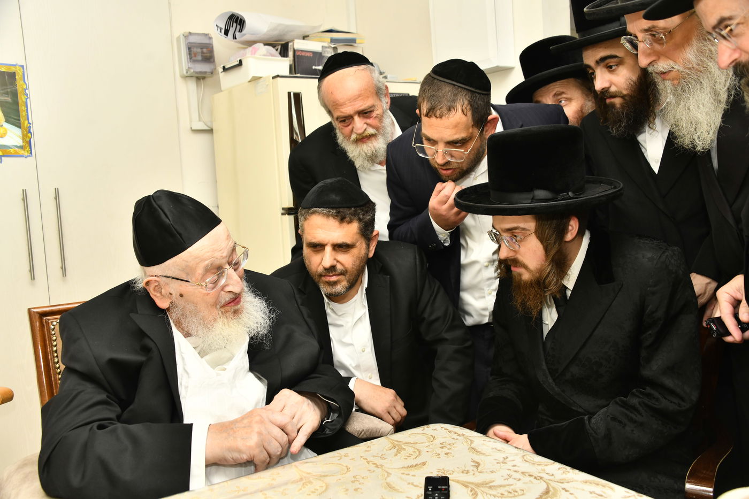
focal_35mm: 35
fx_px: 728
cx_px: 374
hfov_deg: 54.4
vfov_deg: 37.8
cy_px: 250
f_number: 5.6
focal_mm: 35
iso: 640
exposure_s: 1/160
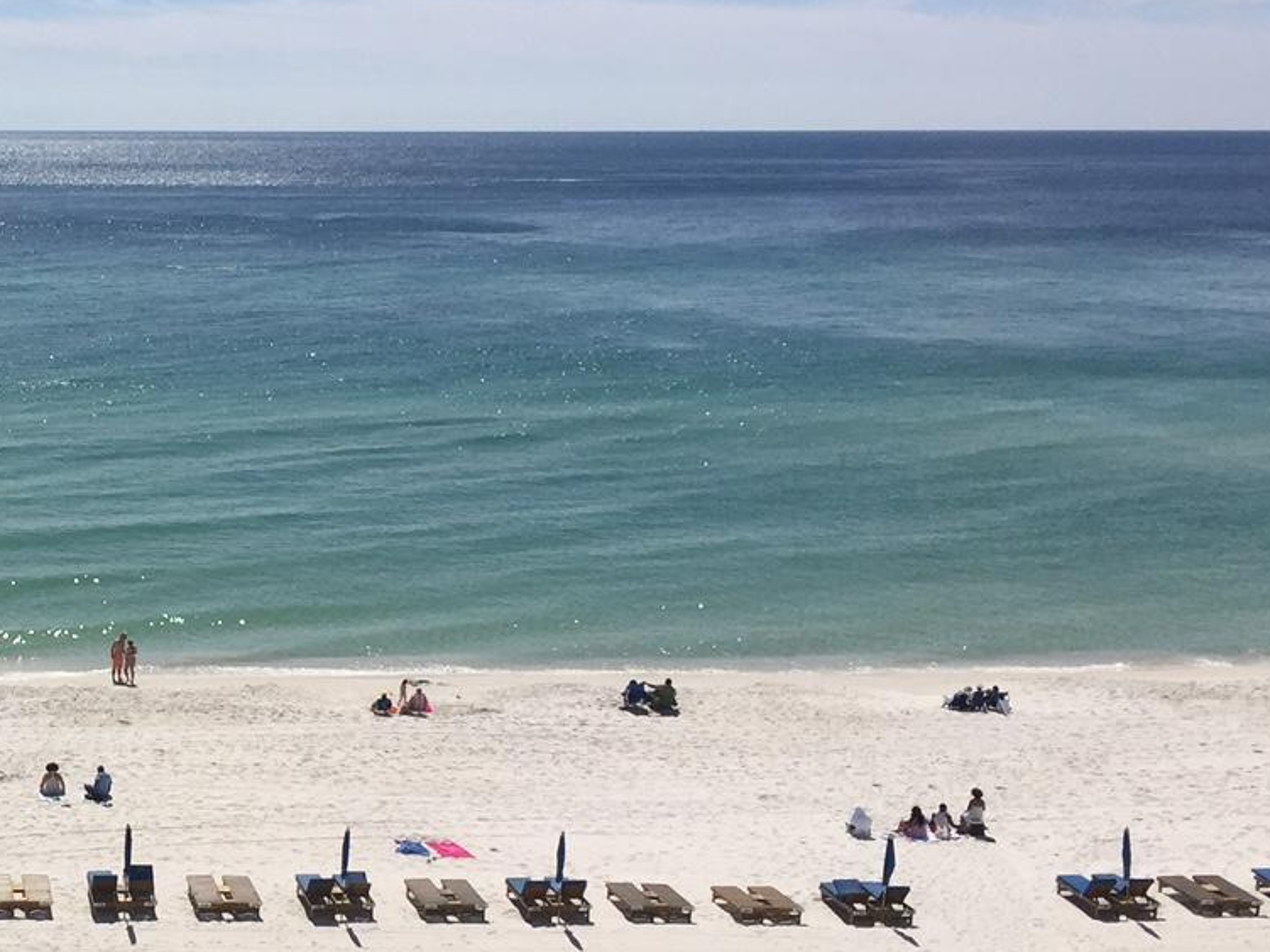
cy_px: 558
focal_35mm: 63
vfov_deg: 23.3
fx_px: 2311
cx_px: -34
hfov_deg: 28.6
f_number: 2.2
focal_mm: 4.15
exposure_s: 1/6623
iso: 32
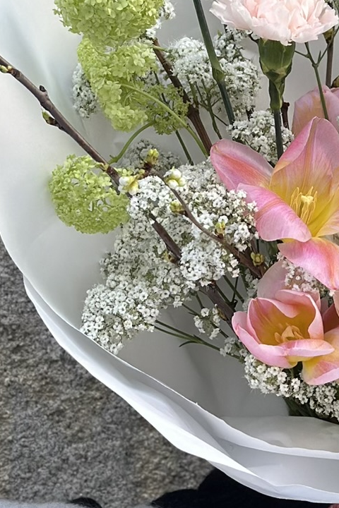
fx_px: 2006
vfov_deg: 14.4
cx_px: 405
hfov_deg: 9.5
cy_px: 119
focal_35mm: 142
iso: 80
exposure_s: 1/333
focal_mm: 6.86
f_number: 1.78
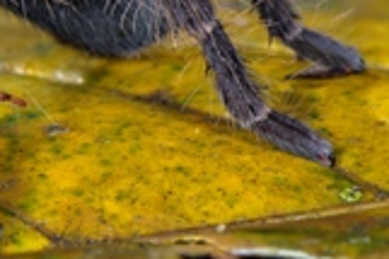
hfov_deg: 4.7
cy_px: 15
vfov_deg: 3.1
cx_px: -126
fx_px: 4732
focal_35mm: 438
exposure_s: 1/60
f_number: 20
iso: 200
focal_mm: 105
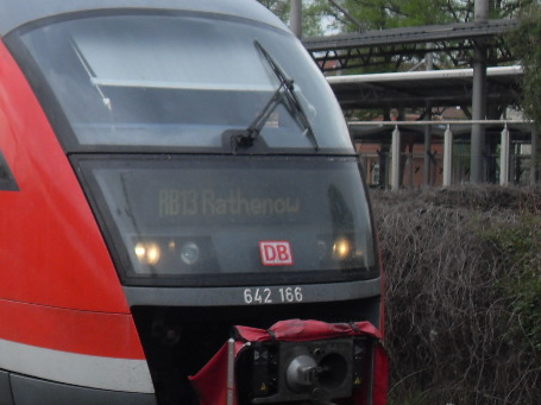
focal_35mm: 90
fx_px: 1406
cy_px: 163
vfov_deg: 16.4
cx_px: 30
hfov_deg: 21.2
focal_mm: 7.1
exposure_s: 1/90
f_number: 7.7
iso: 80
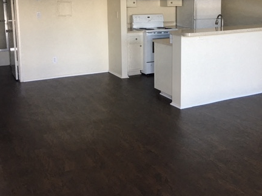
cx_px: 143
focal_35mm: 43
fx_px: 325
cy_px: 53
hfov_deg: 43.8
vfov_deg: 33.1
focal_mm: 4.15
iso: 64
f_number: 2.2
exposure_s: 1/30
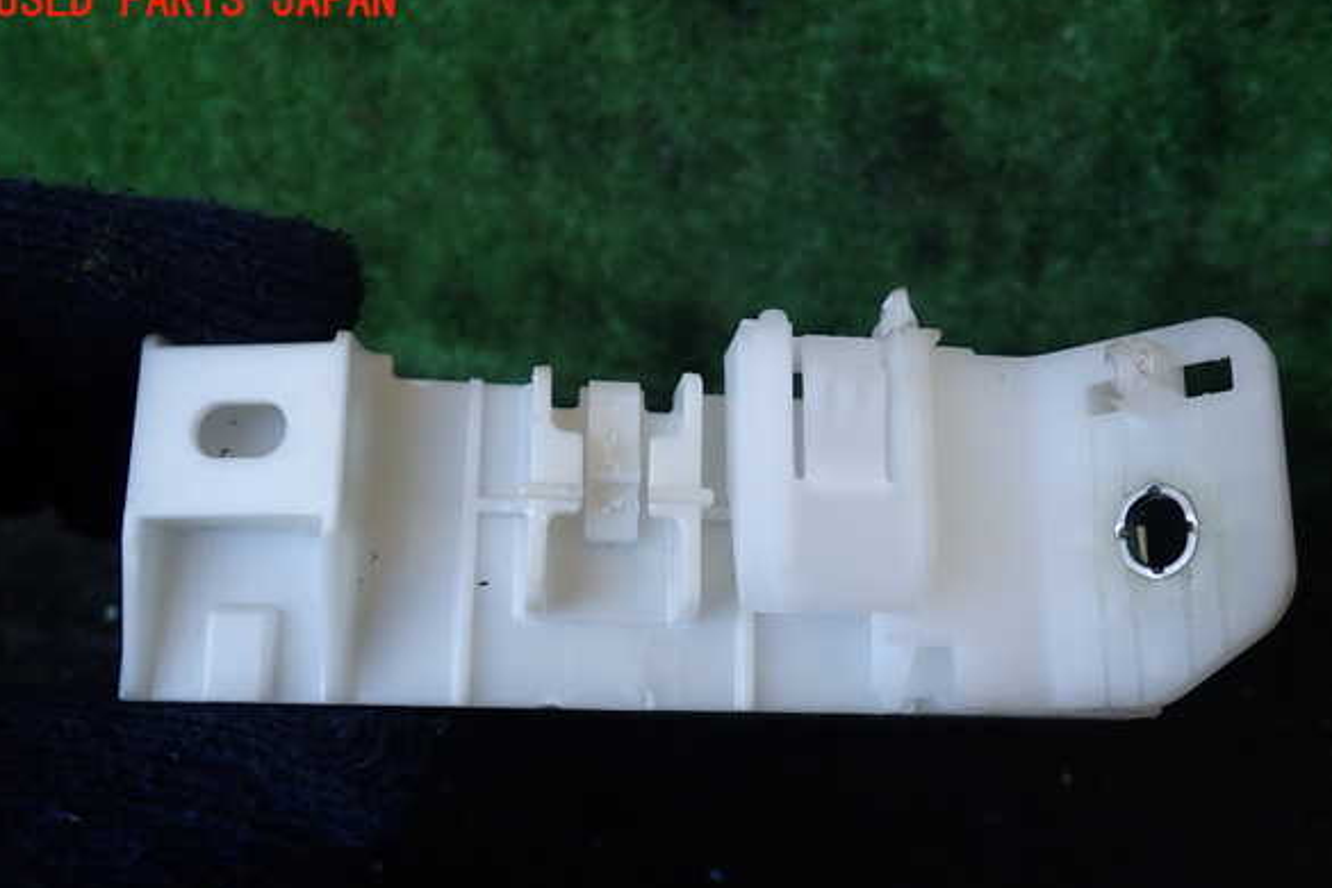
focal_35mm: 32
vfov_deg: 41.1
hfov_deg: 58.7
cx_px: 665
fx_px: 1184
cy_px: 485
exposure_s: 1/80
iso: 100
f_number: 2.3
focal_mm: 5.4
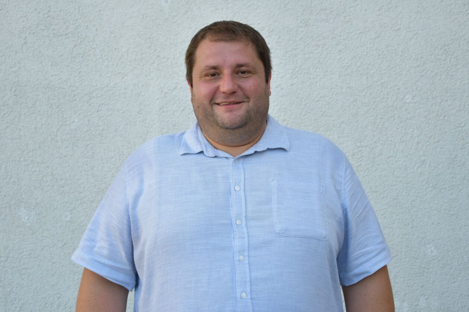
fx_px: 782
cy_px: 156
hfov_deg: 33.4
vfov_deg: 22.6
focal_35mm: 60
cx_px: 234
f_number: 5.6
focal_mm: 40
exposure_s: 1/250
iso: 320
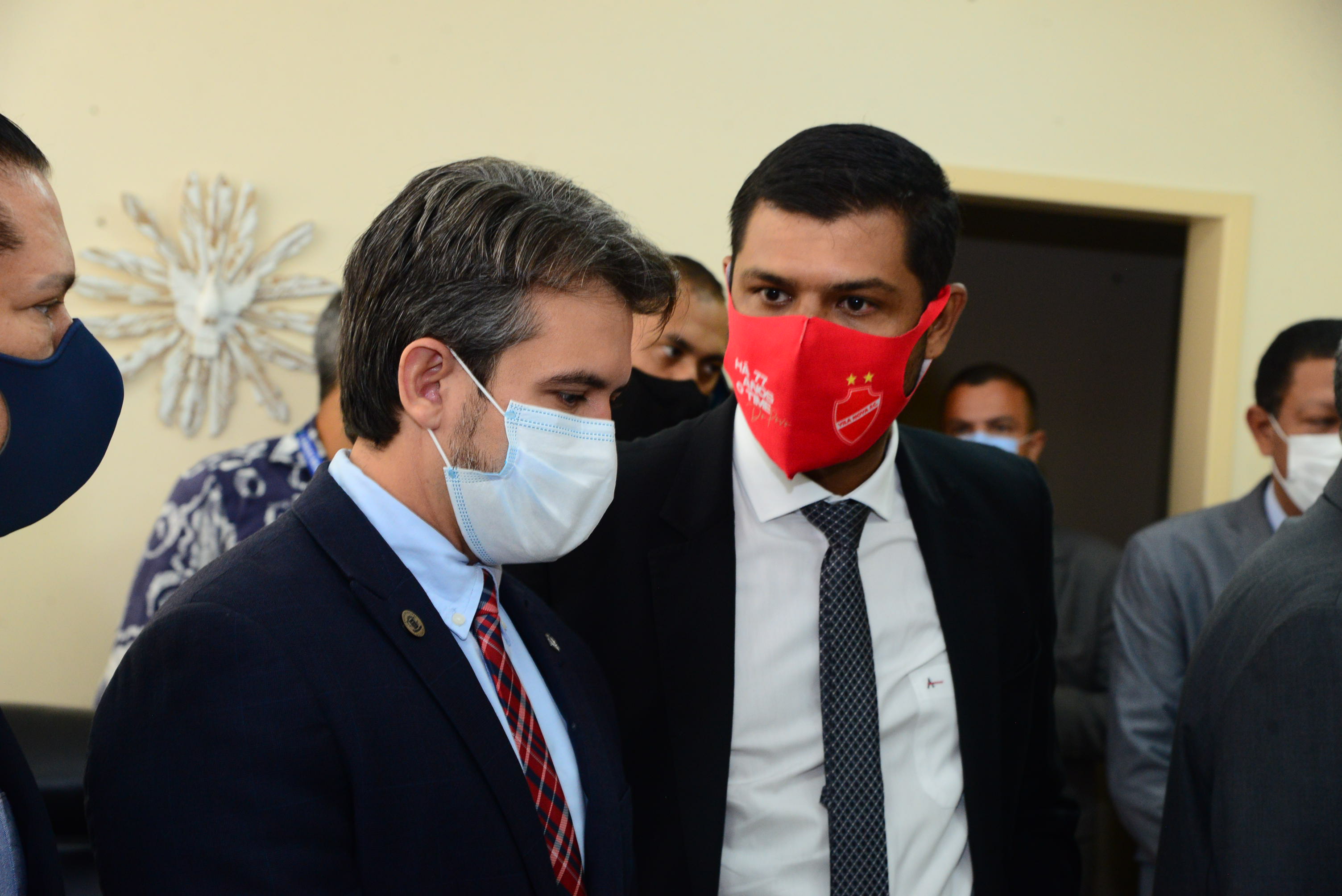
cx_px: 671
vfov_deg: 18.2
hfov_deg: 27.0
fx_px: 2797
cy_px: 448
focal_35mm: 75
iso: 2000
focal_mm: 75
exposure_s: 1/60
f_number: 7.1
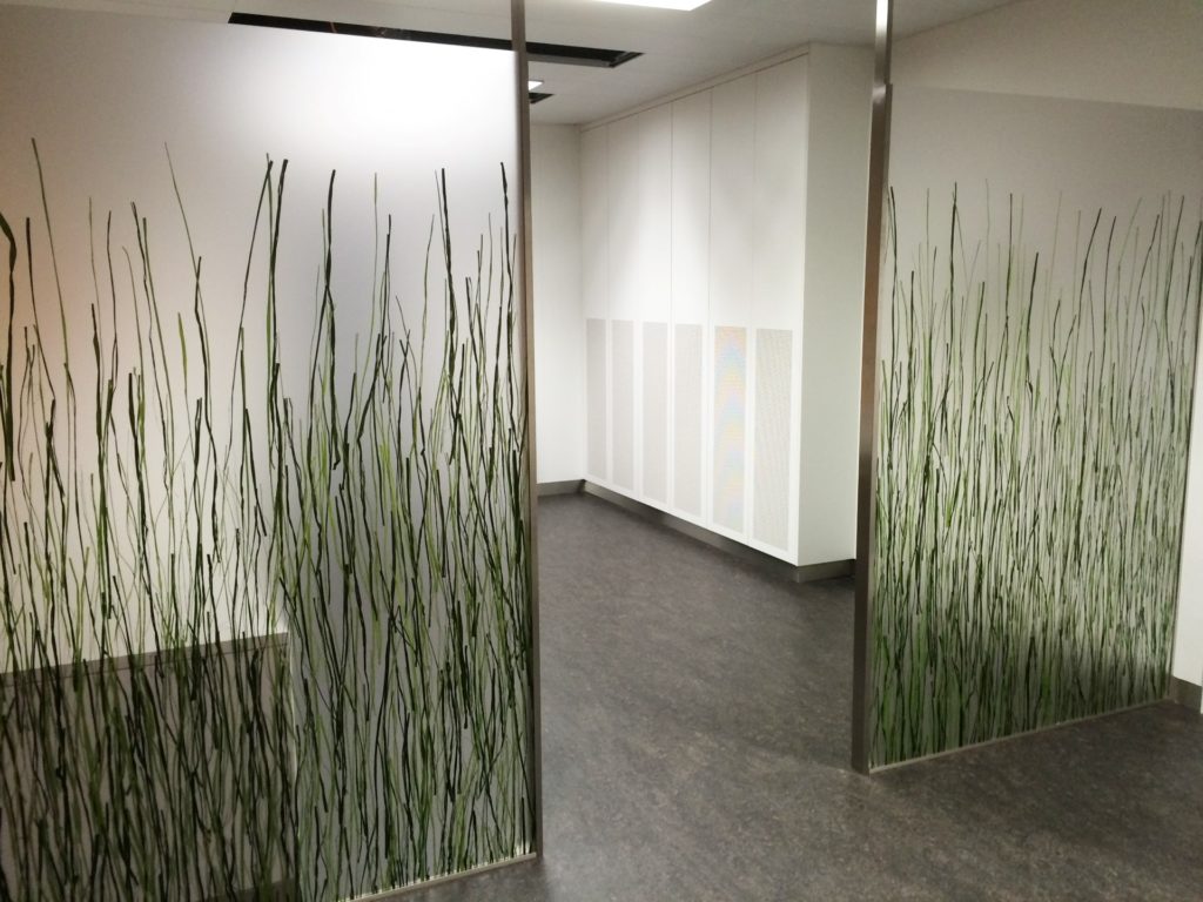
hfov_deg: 61.7
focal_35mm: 29
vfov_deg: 48.2
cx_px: 602
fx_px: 1008
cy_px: 451
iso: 80
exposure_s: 1/30
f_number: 2.2
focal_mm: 4.15
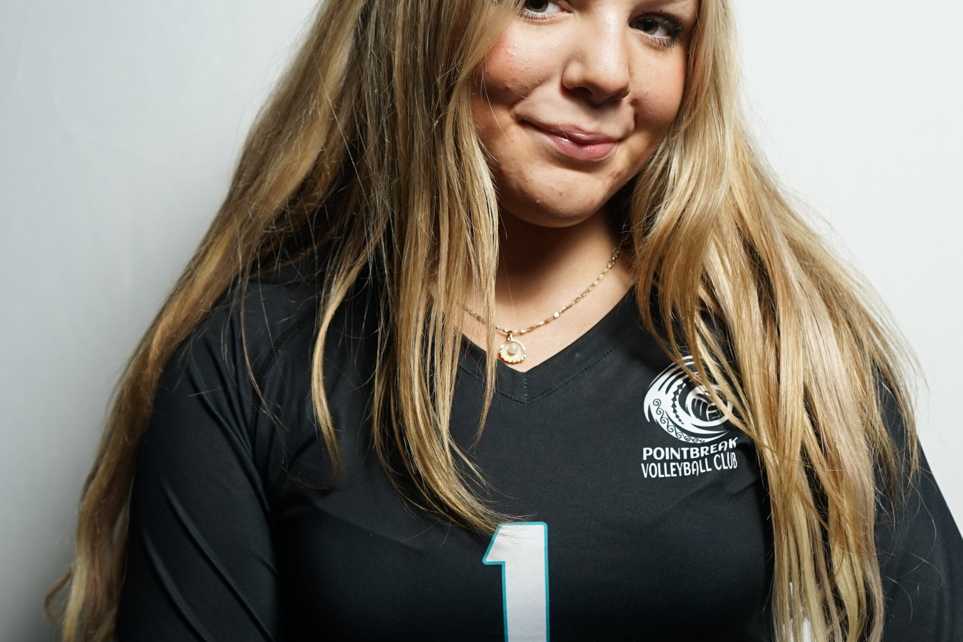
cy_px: 345
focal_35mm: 74
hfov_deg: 27.3
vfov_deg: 18.4
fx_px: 1979
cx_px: 568
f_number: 4
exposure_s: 1/160
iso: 160
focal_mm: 38
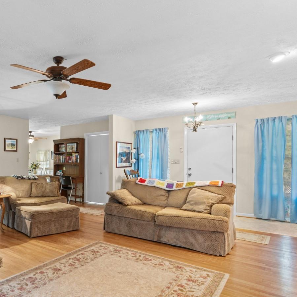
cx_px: 45
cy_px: 163
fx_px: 223
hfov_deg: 59.9
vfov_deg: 67.1
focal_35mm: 23
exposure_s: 1.6
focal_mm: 10
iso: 100
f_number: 4.5
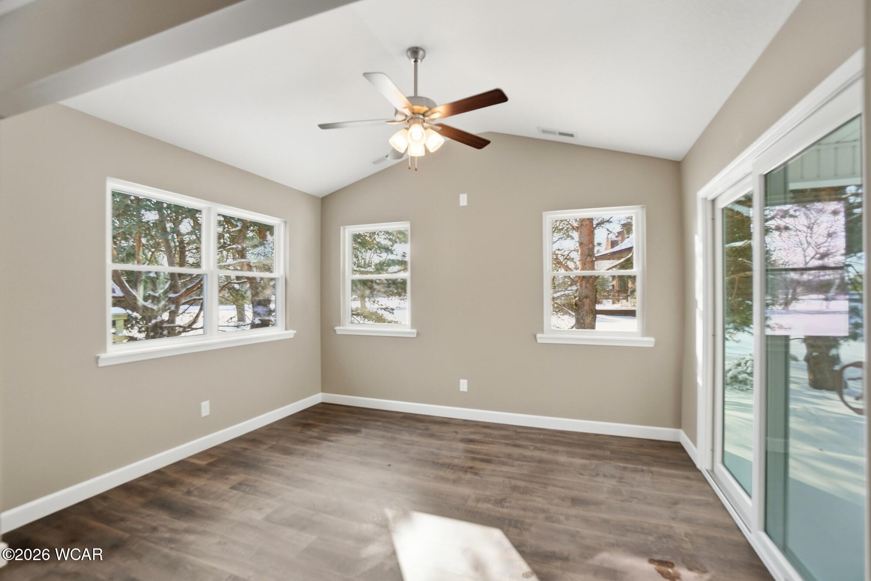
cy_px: 290
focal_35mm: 15
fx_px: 363
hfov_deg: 100.4
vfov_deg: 77.3
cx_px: 436
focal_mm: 10
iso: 125
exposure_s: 1/1000
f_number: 5.6
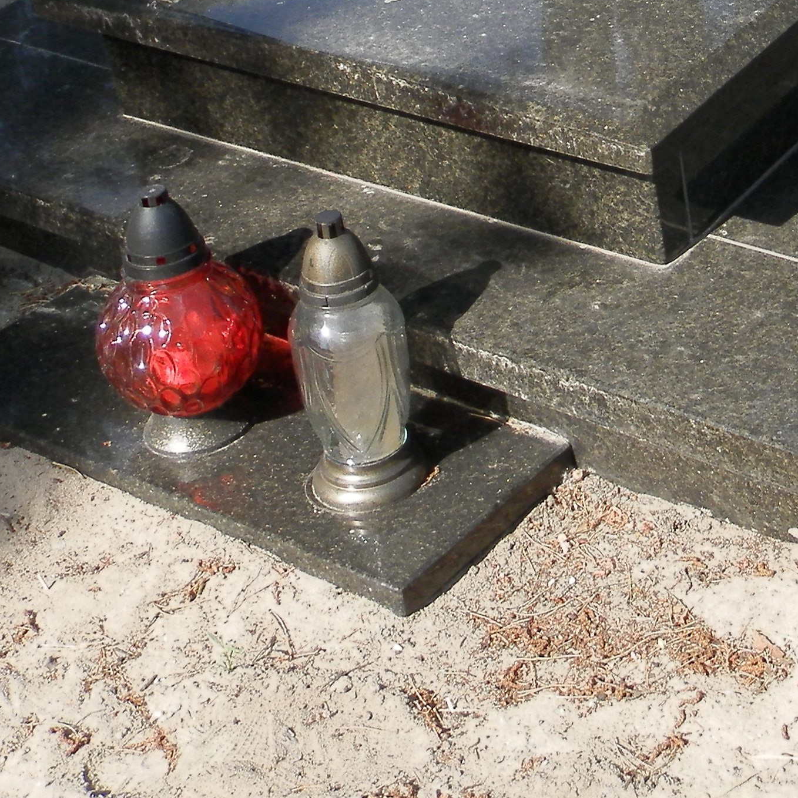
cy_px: -46
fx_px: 1956
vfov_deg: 22.0
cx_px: 705
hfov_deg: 22.5
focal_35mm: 75
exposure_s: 1/640
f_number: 3.1
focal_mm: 4.5
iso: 80
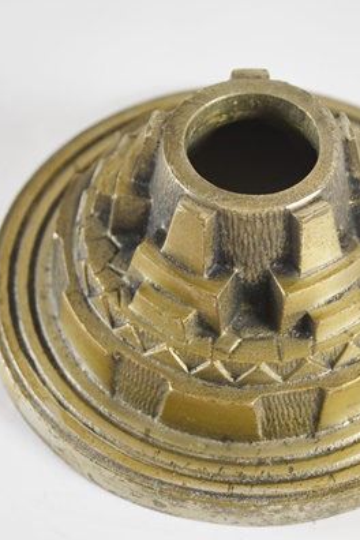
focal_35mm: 91
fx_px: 1365
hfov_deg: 15.0
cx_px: 191
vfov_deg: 22.4
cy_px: 270
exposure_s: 1/60
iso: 560
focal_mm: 40
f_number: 5.3
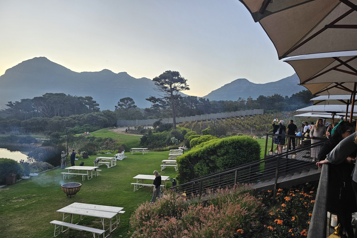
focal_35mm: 24
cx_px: 179
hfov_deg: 73.7
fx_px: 238
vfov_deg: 53.0
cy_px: 132
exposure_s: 1/180
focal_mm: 6.3
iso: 64
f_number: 1.7
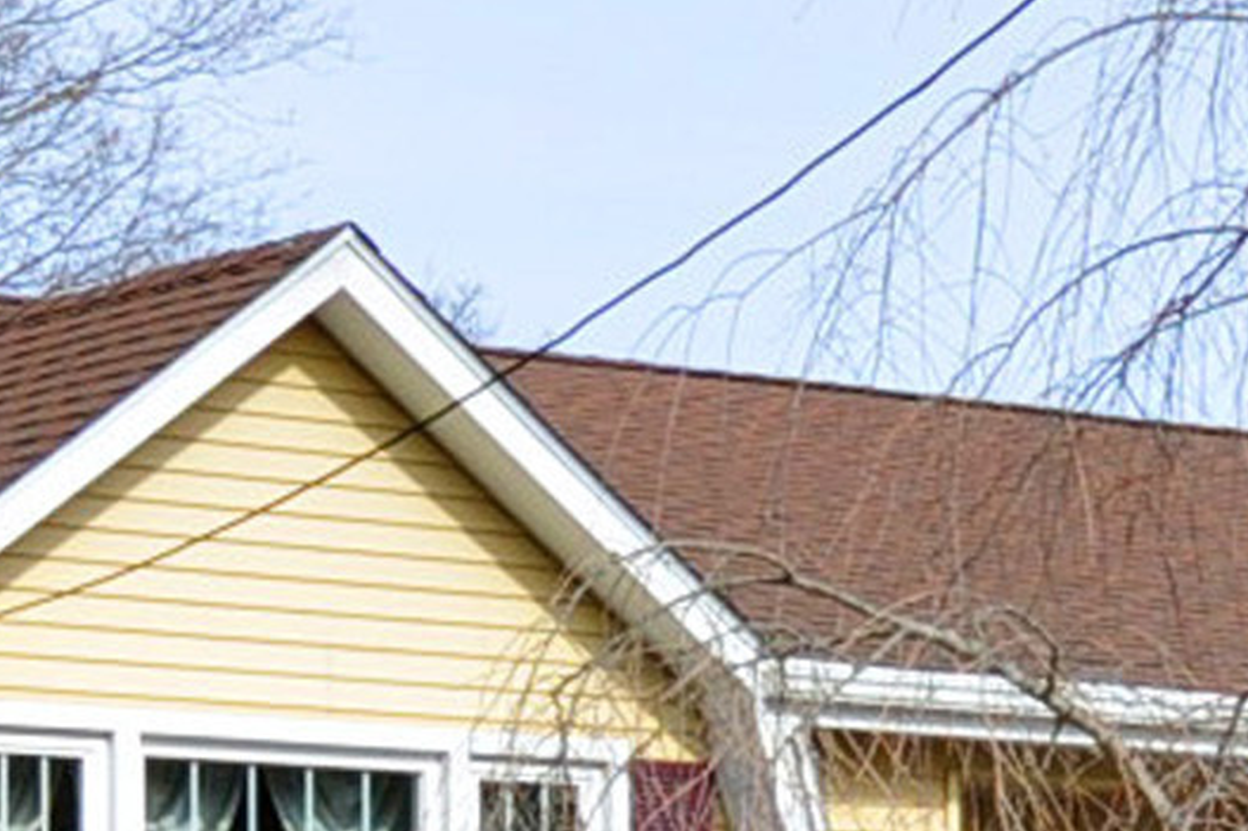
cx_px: 843
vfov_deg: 8.1
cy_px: 1293
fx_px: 5718
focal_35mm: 165
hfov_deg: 12.4
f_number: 8
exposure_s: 1/320
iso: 200
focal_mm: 20
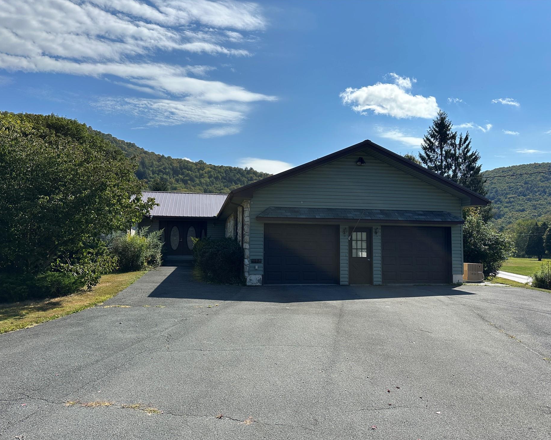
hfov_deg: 66.0
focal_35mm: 26
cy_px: 228
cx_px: 288
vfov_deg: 54.9
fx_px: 424
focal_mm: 6.86
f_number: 1.78
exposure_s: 1/7042
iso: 80
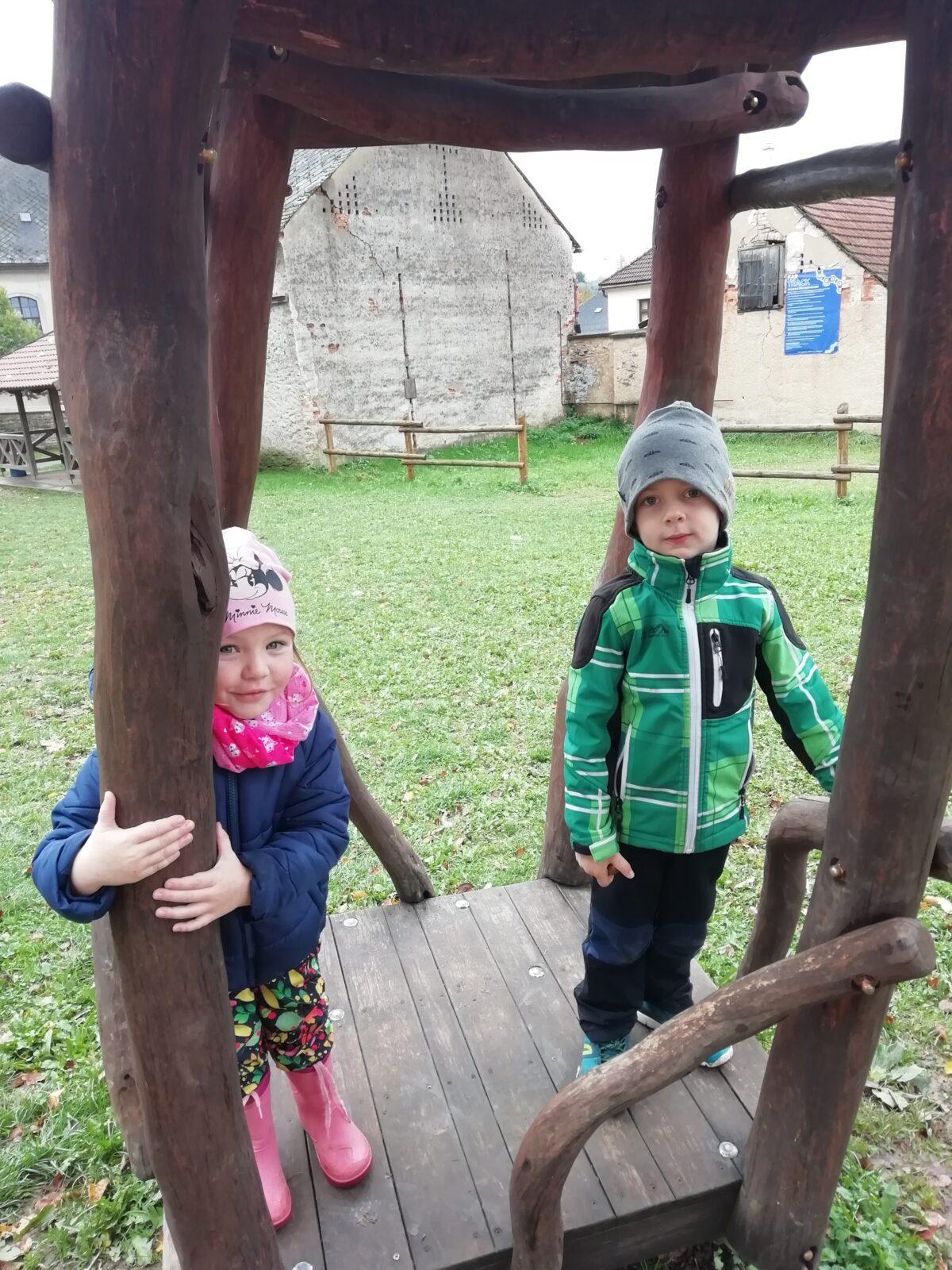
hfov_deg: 53.1
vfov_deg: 67.3
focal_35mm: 26
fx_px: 953
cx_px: 476
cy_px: 635
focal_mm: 3.46
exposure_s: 1/111
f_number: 2.2
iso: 50
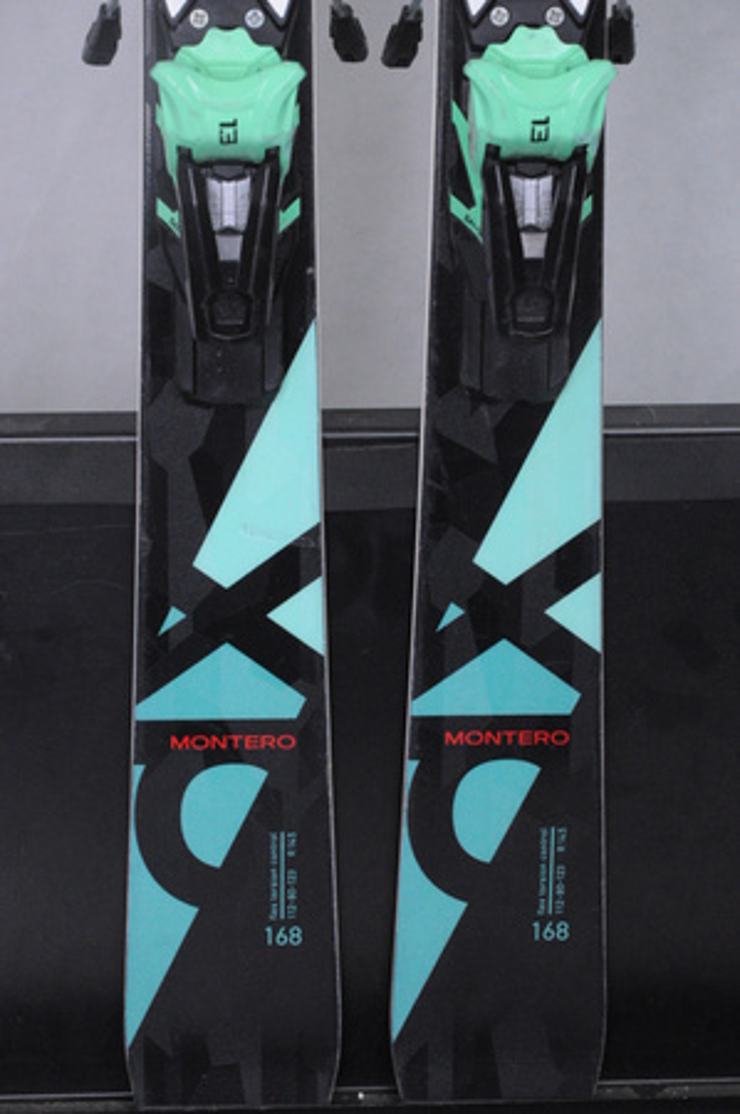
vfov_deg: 19.5
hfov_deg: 13.0
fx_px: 3245
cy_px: 557
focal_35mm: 105
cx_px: 370
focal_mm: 70
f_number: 8
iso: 3200
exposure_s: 1/125
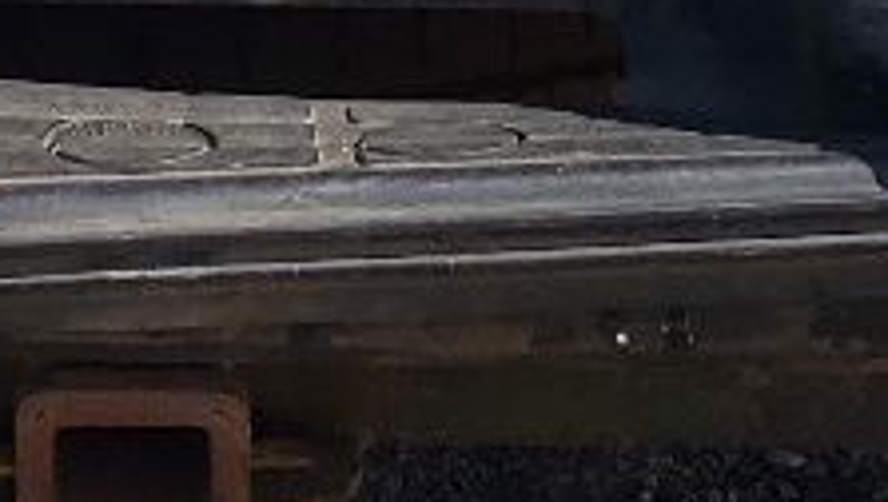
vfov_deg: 5.6
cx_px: 139
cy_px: -948
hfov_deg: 10.6
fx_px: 4785
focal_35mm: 203
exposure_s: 1/2500
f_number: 1.5
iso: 50
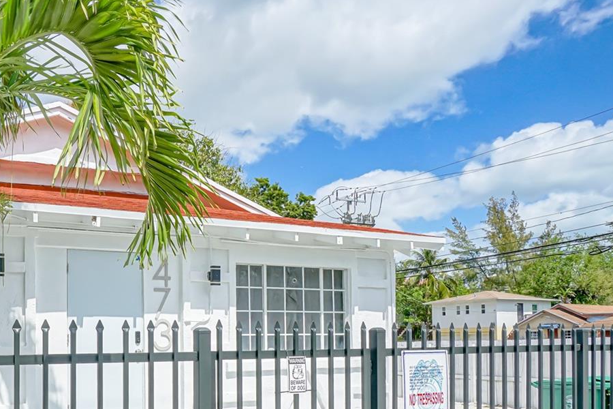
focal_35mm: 32
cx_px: 164
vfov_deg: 39.7
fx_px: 545
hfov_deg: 56.2
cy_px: 318
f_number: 10
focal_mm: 12
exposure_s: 1/400
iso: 160
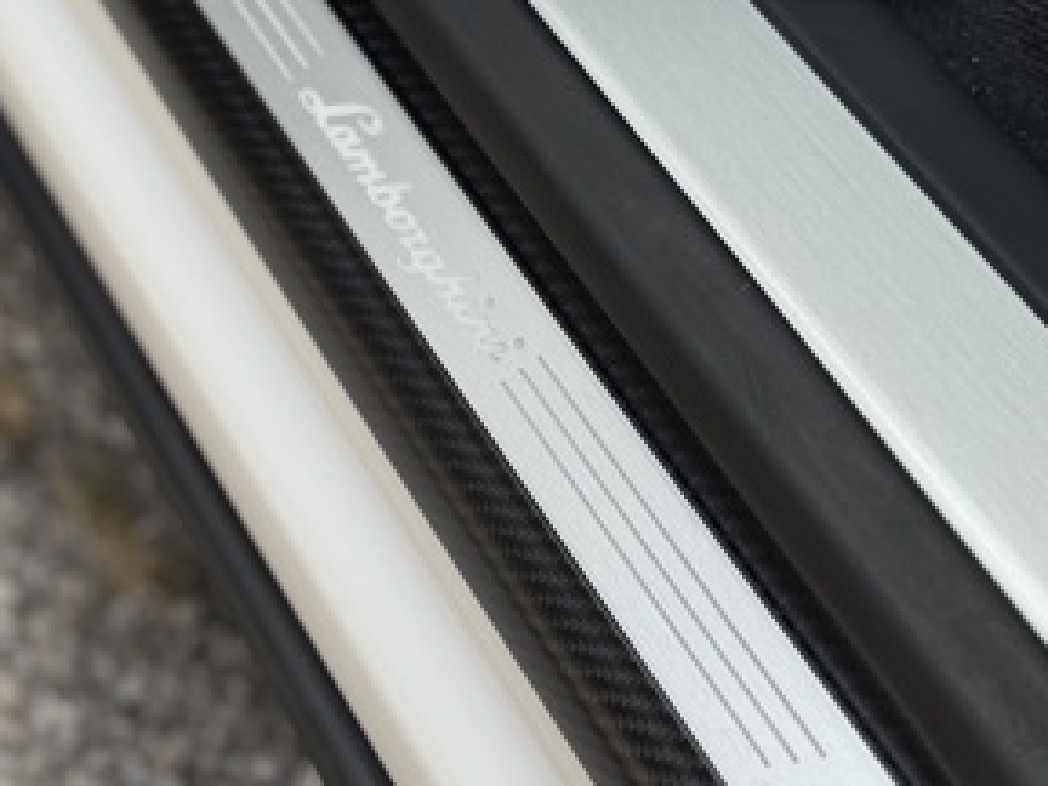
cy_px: 289
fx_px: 2119
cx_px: 422
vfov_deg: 21.0
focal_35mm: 70
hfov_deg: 27.7
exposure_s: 1/593
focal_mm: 6.76
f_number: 1.78
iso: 64
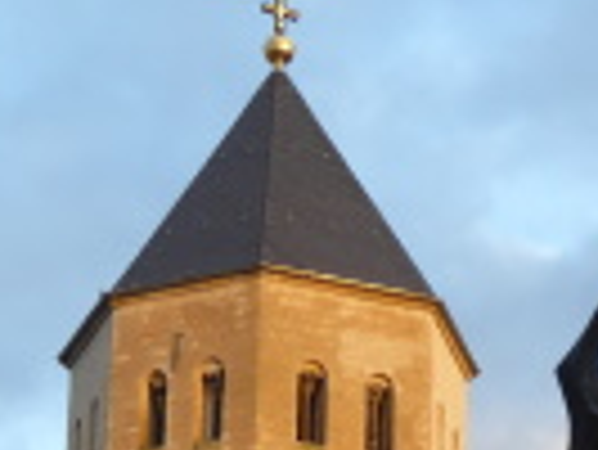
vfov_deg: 10.5
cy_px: 742
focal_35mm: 135
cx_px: 279
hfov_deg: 14.6
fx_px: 2334
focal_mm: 7.2
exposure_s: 1/60
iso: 100
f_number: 3.8
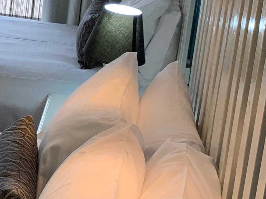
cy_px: 1
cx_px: -202
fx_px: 815
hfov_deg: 16.0
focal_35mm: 106
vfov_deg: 13.8
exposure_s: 1/50
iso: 64
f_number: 1.8
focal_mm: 4.25
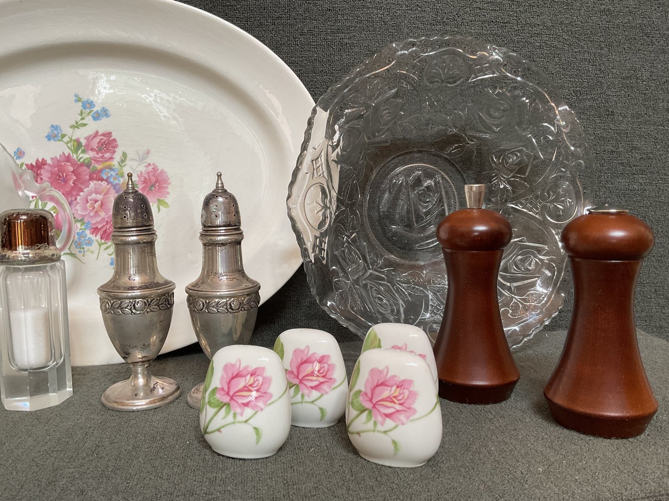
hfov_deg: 60.0
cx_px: 337
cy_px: 250
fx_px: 580
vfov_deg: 46.8
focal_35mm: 30
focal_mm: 3
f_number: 1.8
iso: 64
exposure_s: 1/100
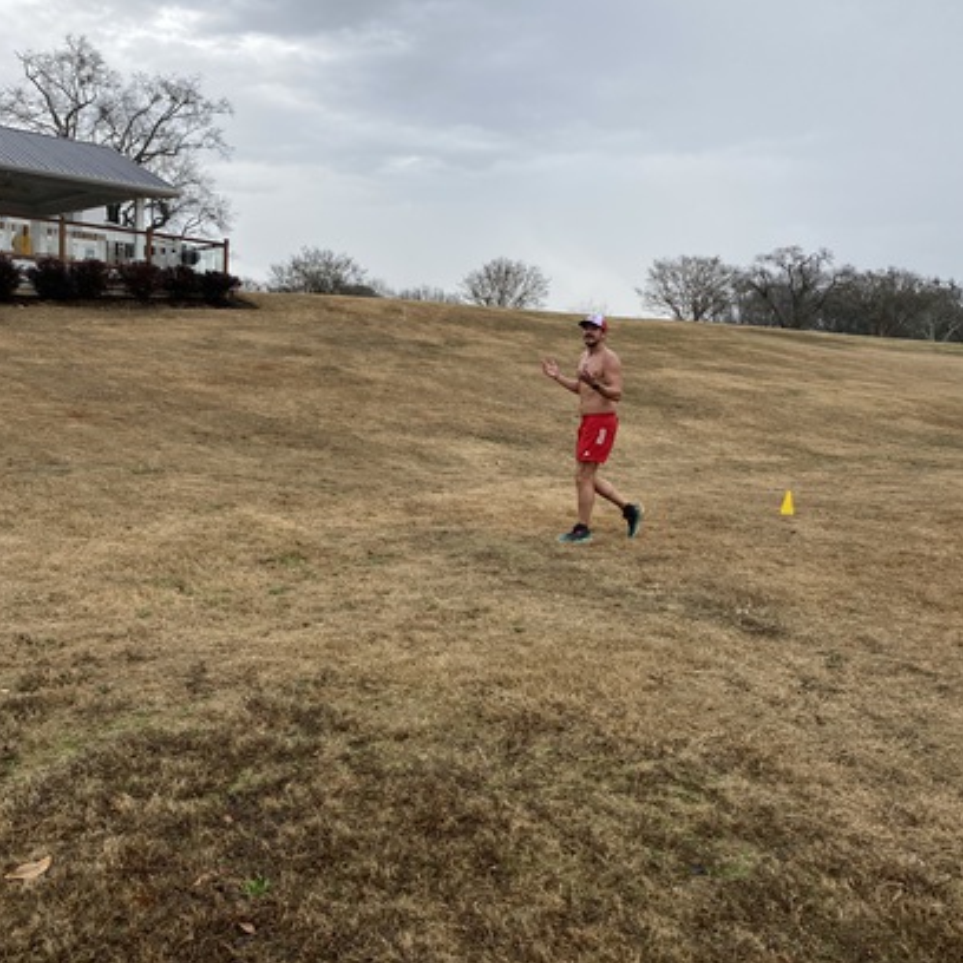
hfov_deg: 52.5
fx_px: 976
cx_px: 479
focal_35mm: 31
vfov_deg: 52.4
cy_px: 413
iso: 32
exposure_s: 1/560
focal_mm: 4.25
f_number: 1.8
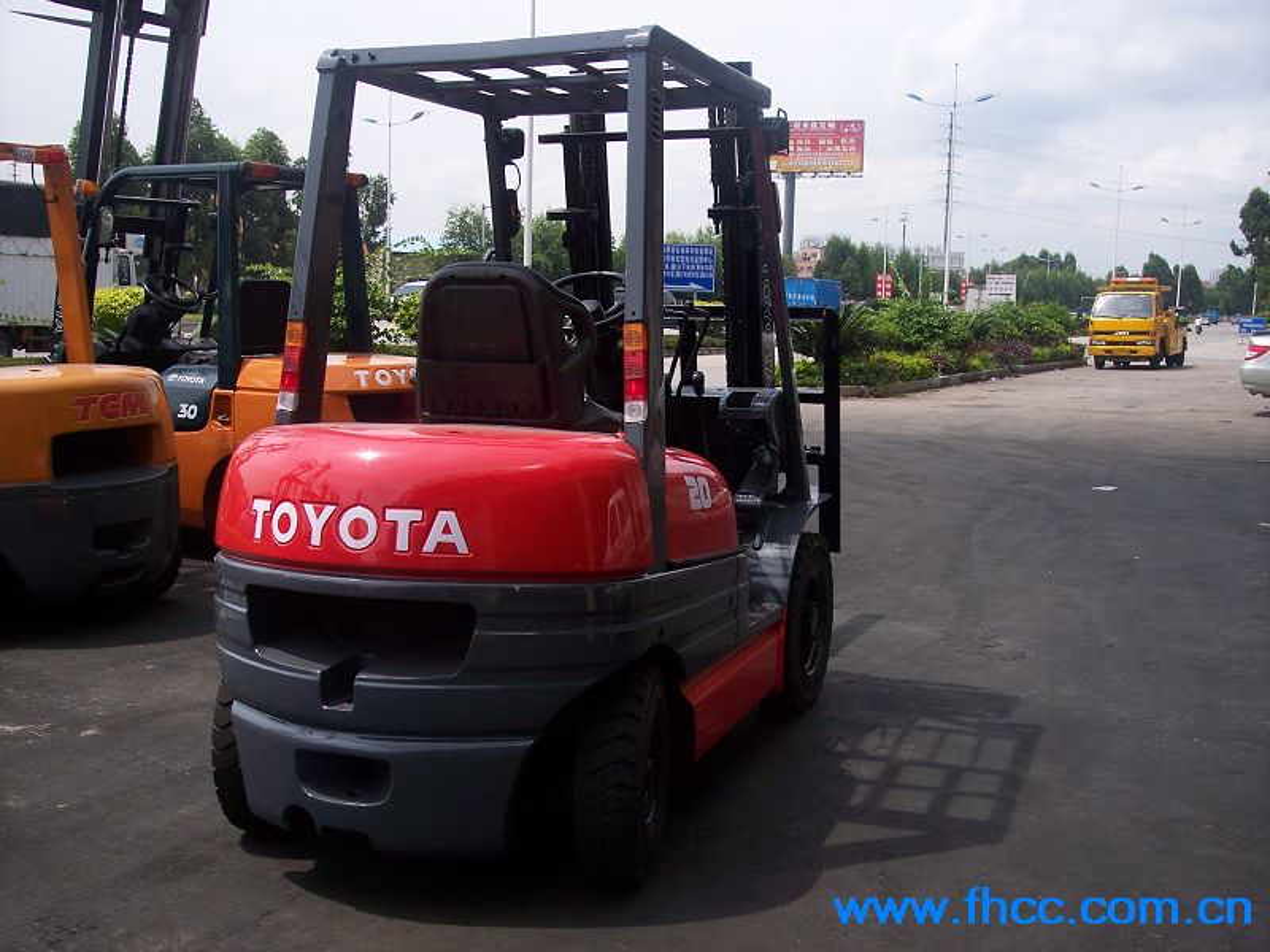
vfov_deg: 36.8
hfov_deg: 47.9
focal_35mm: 39
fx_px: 1431
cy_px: 476
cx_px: 635
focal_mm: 8
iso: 100
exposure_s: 1/750
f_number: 4
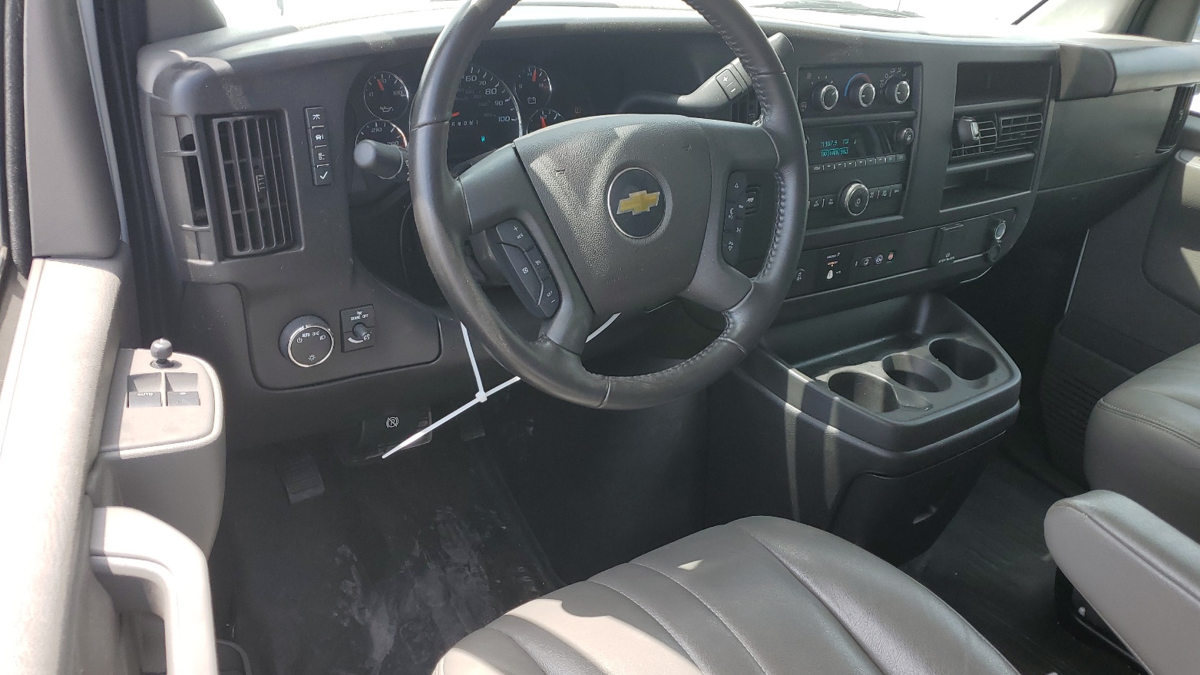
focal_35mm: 29
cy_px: 357
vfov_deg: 40.2
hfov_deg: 66.1
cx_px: 613
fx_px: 923
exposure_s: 1/500
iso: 50
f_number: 1.5
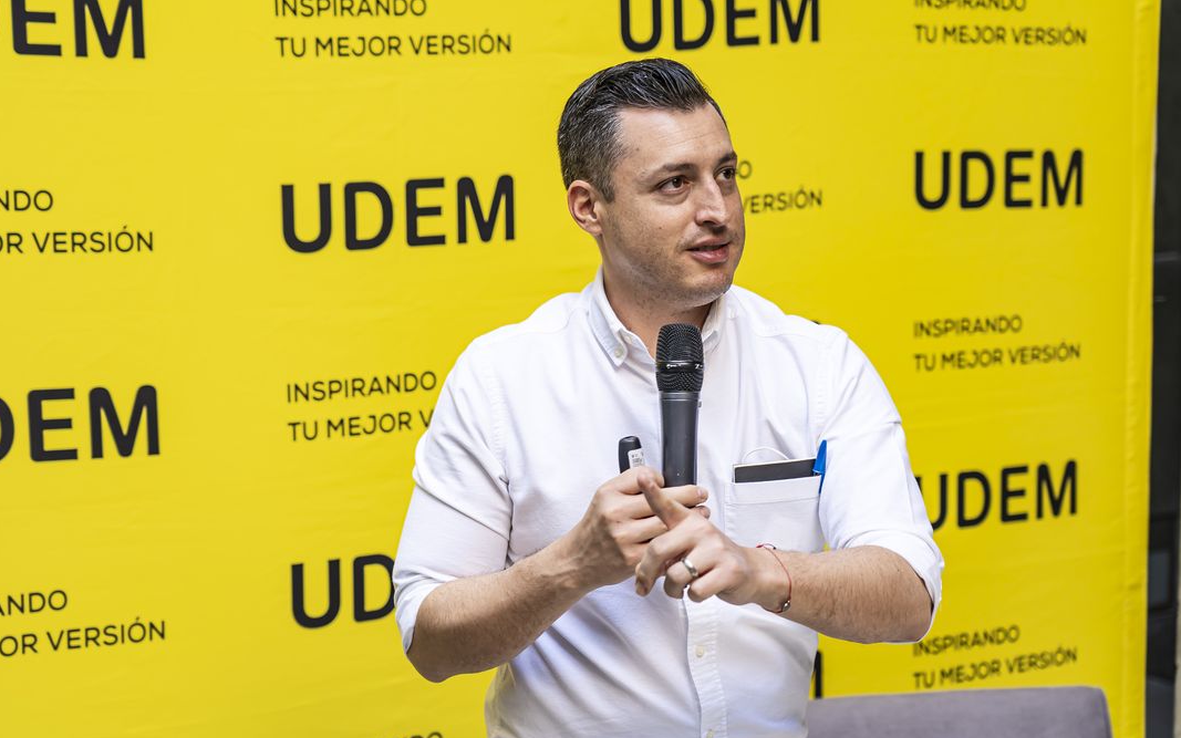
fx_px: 2768
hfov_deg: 24.1
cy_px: 371
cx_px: 535
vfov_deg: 15.2
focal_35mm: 86
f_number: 4
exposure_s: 1/160
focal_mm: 75
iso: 200
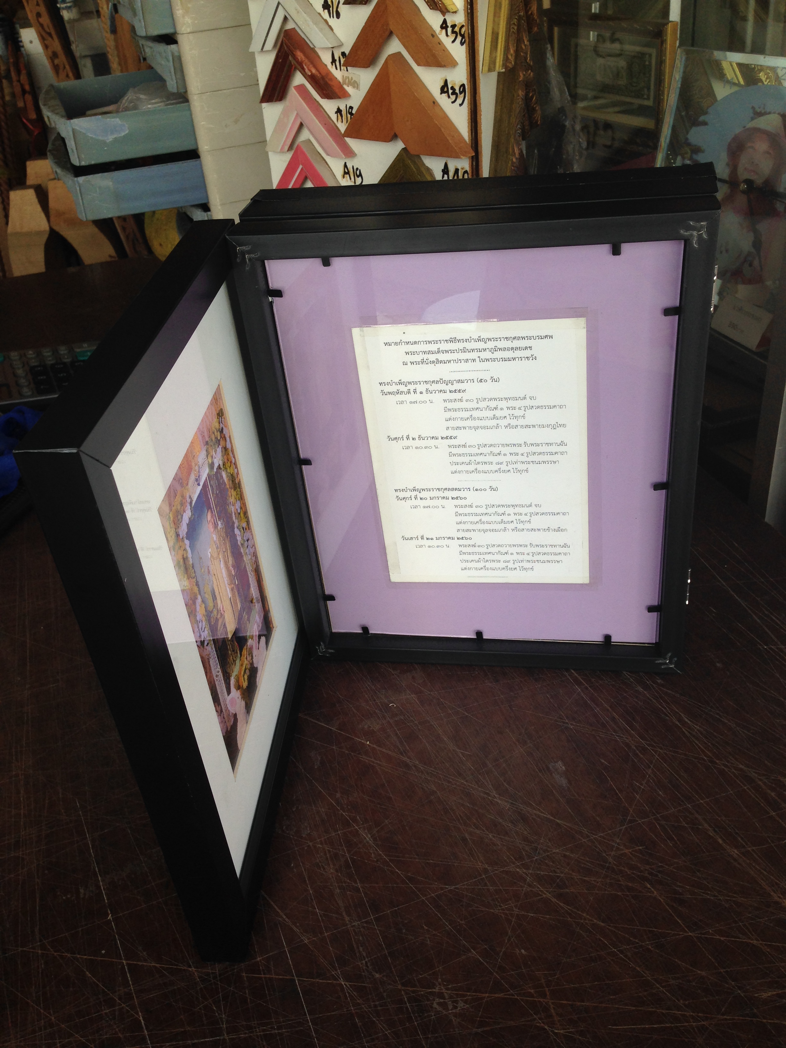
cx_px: 393
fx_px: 999
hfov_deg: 42.9
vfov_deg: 55.4
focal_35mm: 33
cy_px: 524
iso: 50
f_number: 2.4
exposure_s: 1/172
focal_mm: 4.12
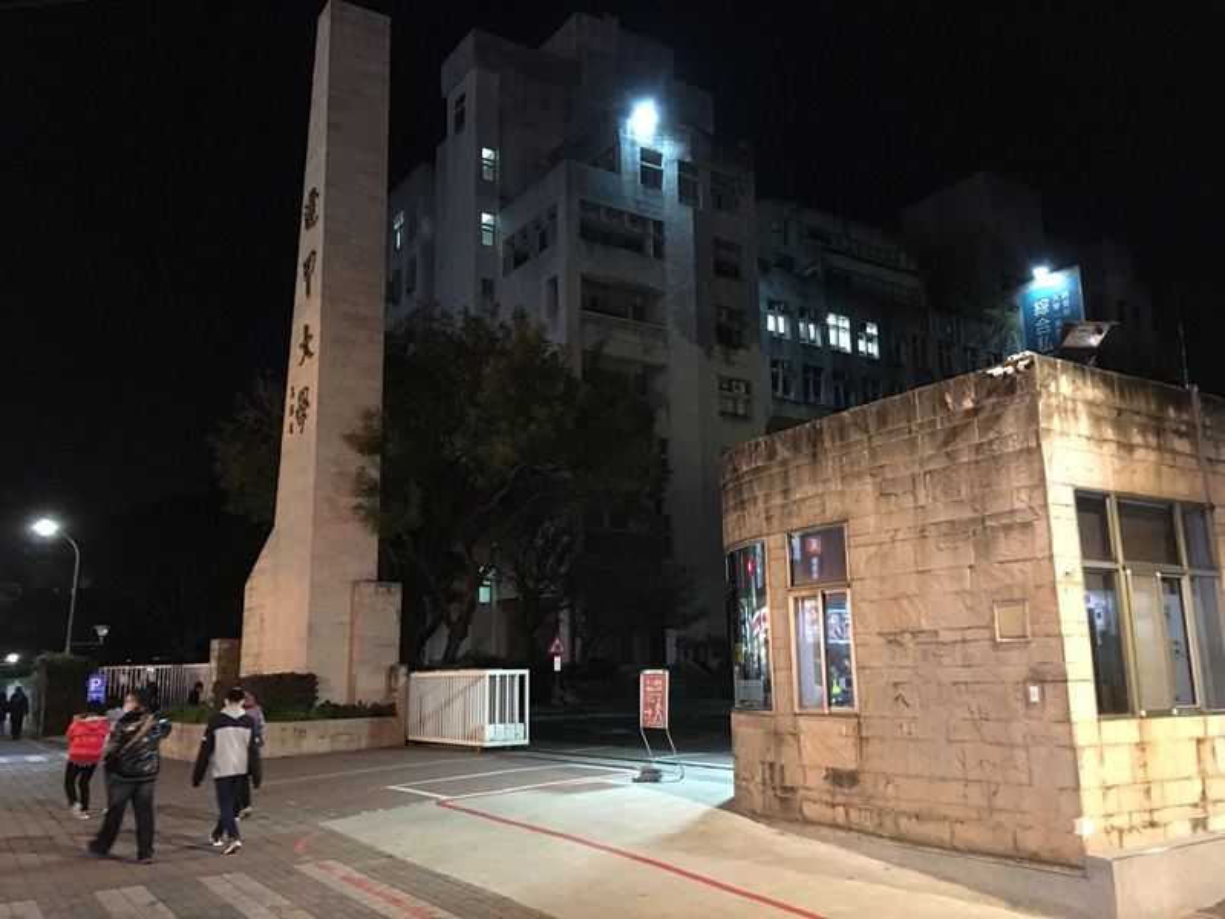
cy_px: 460
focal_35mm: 29
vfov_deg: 48.2
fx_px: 1026
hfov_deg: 61.7
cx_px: 612
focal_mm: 4.15
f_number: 2.2
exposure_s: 1/4
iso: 80
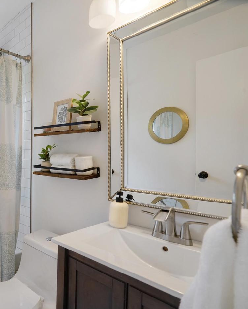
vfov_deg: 72.6
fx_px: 211
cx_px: 16
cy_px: 156
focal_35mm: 23
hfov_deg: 52.0
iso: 1250
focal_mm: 16
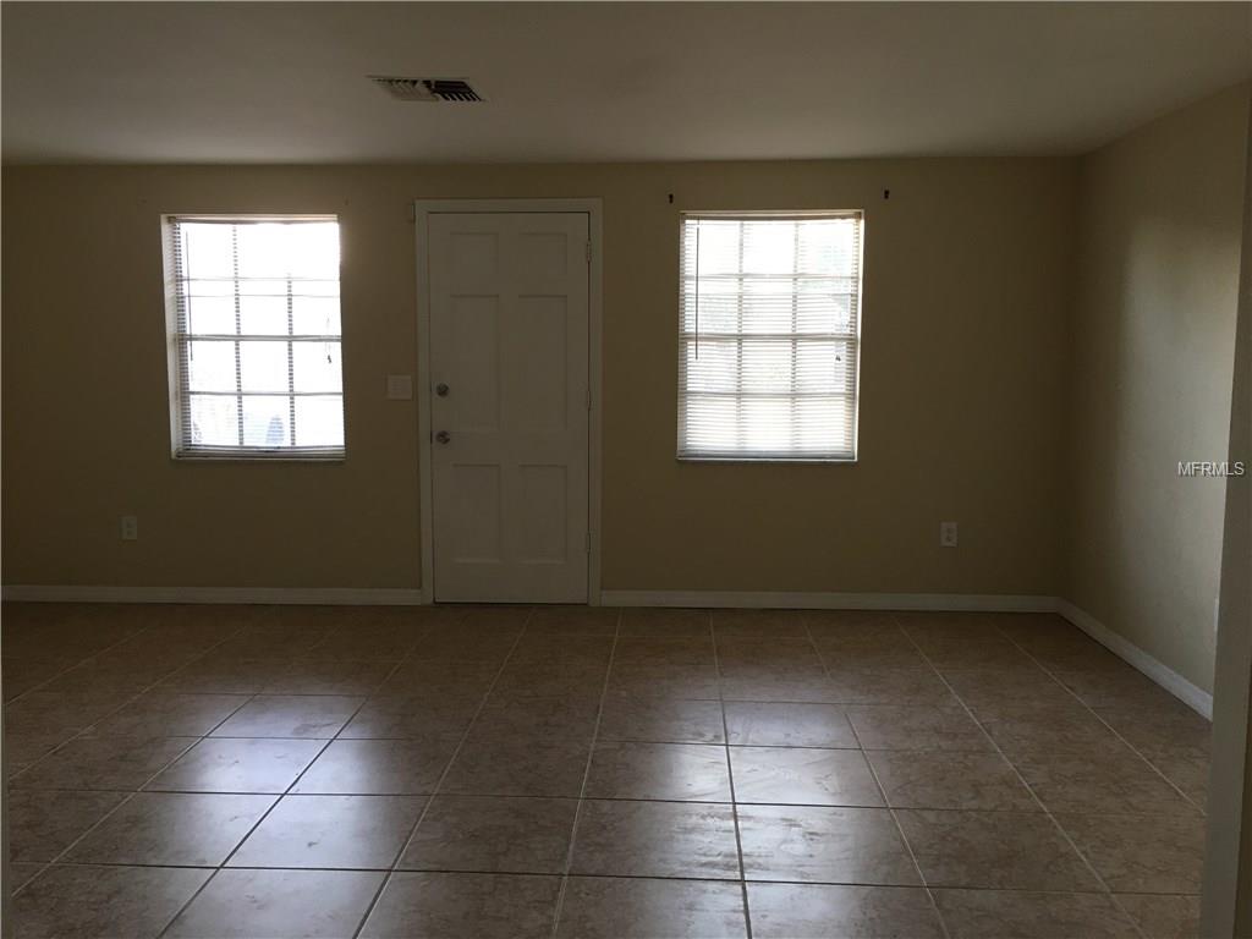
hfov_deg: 61.7
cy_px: 470
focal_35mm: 29
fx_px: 1049
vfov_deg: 48.2
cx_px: 626
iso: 32
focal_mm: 4.15
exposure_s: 1/30
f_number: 2.2
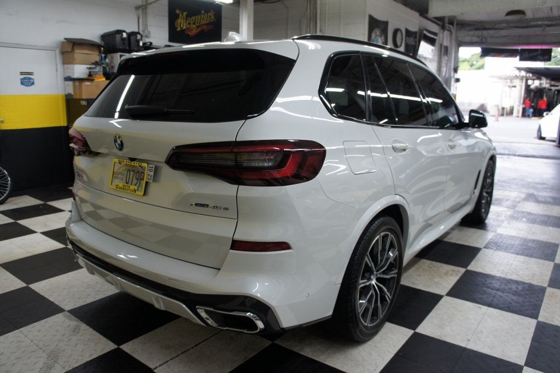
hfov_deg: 67.4
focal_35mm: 27
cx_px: 280
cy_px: 186
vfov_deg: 47.9
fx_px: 420
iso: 200
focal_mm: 18
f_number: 4
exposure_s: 1/30
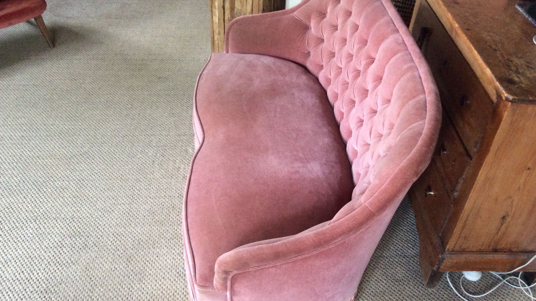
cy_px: 150
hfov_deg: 56.6
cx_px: 267
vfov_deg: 33.7
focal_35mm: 35
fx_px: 497
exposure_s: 1/25
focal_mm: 3.3
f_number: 2.4
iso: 250
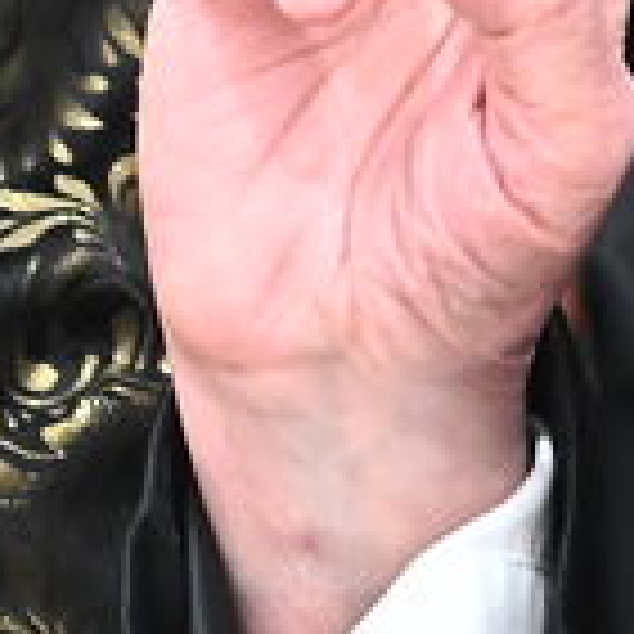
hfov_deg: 4.3
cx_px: 157
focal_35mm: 404
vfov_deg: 4.3
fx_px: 8371
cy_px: -789
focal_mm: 48
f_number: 3.5
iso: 2500
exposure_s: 1/200
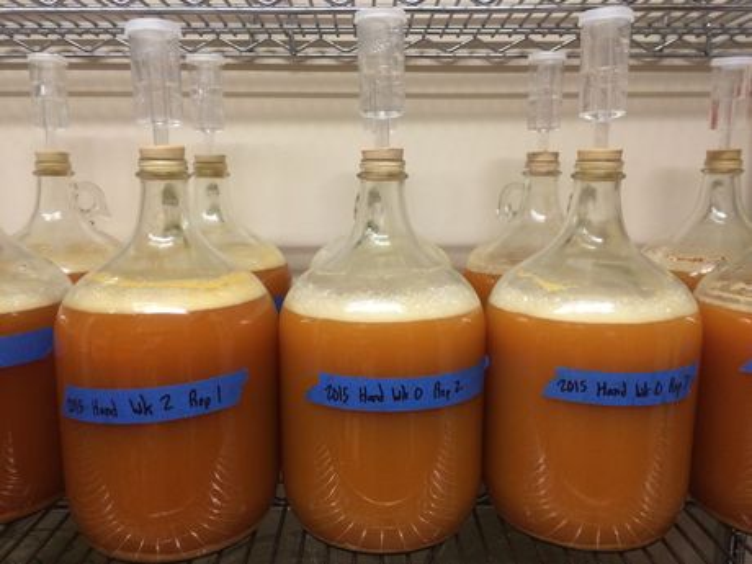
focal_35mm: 29
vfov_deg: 48.2
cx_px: 376
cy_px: 282
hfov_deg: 61.7
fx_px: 630
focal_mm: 4.15
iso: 160
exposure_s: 1/30
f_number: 2.2
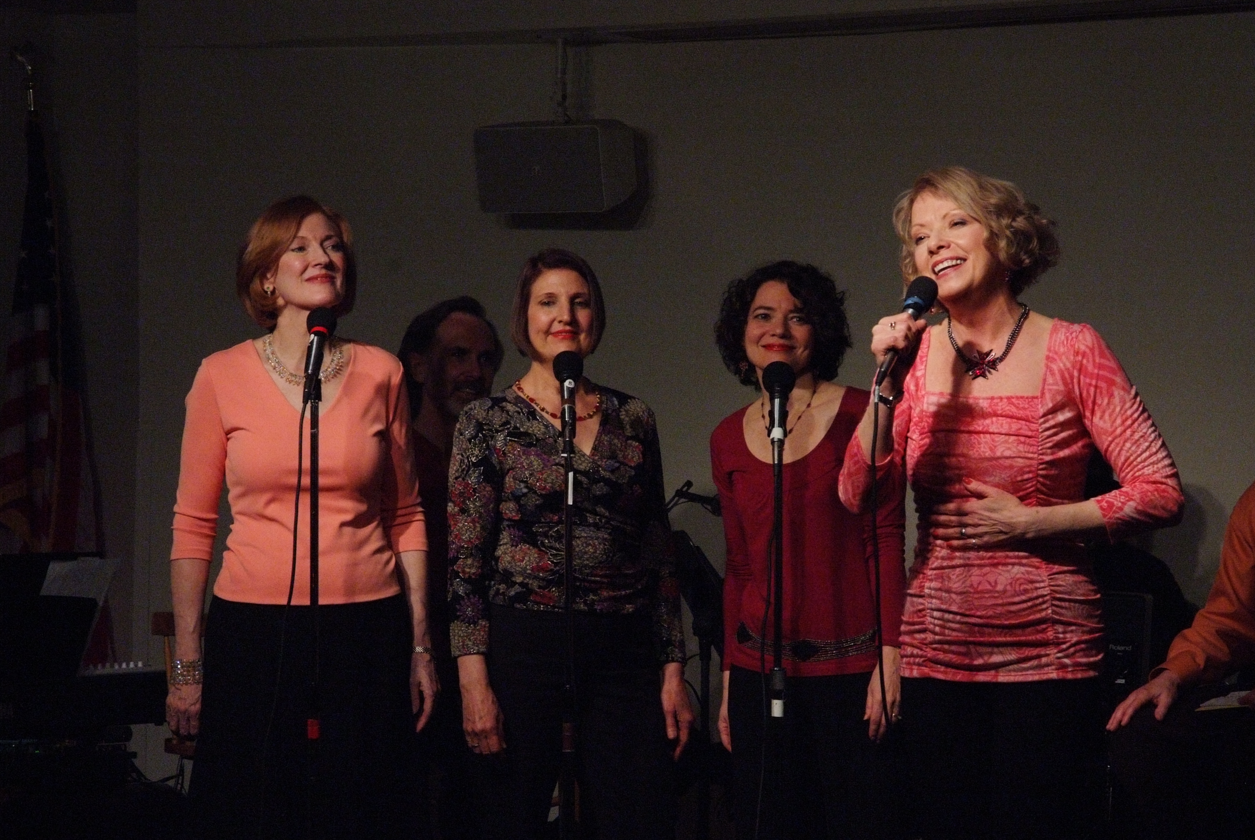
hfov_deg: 16.0
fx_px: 4467
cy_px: 420
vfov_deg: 10.7
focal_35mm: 128
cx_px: 628
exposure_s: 1/100
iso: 3200
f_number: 10
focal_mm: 85
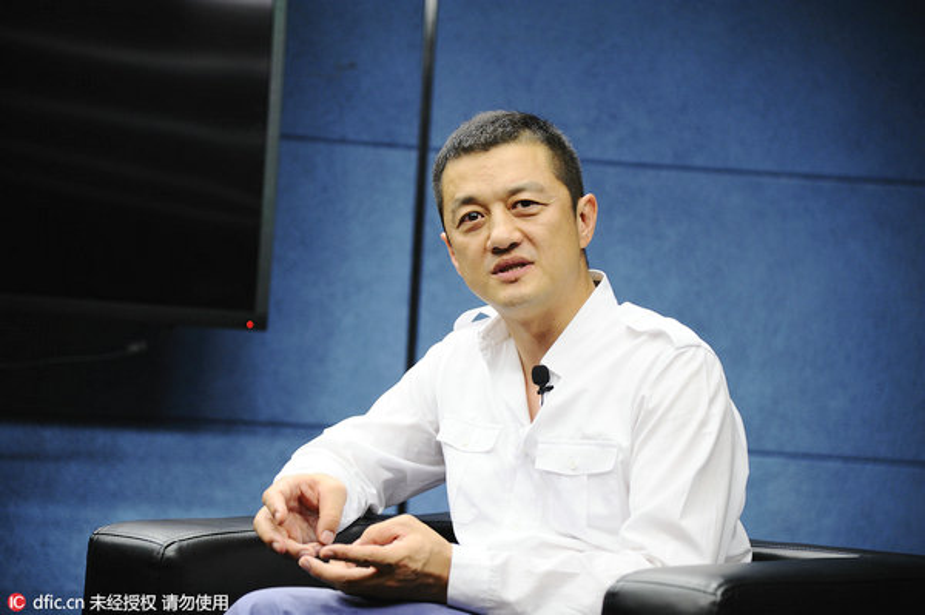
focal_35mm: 105
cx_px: 462
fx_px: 2696
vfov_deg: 13.0
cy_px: 308
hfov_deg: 19.5
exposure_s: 1/125
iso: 320
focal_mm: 105
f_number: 4
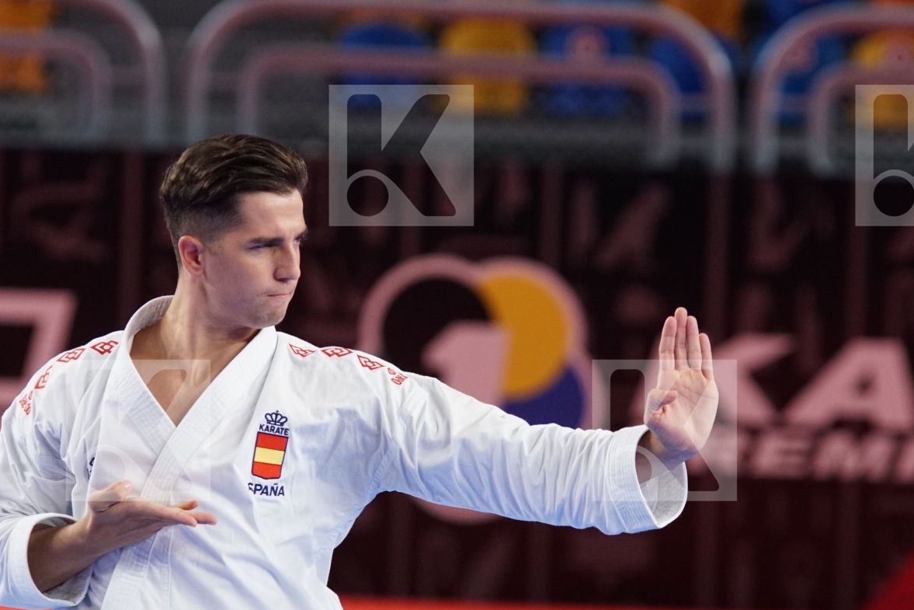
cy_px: 430
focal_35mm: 367
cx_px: 401
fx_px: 9318
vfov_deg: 3.7
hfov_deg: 5.6
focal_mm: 160
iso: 1000
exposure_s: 1/400
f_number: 3.2
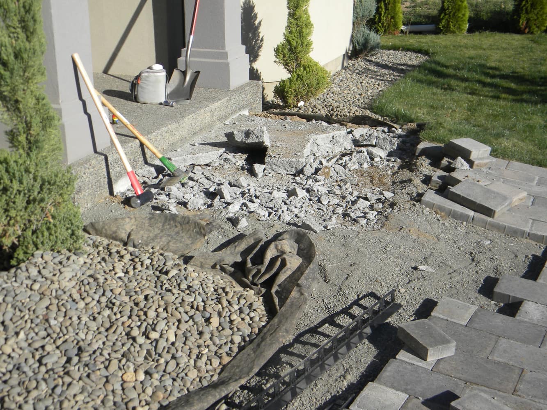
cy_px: 205
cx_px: 274
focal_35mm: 47
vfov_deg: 30.9
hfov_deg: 40.4
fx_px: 743
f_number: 3.9
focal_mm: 8.6
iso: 80
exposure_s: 1/805
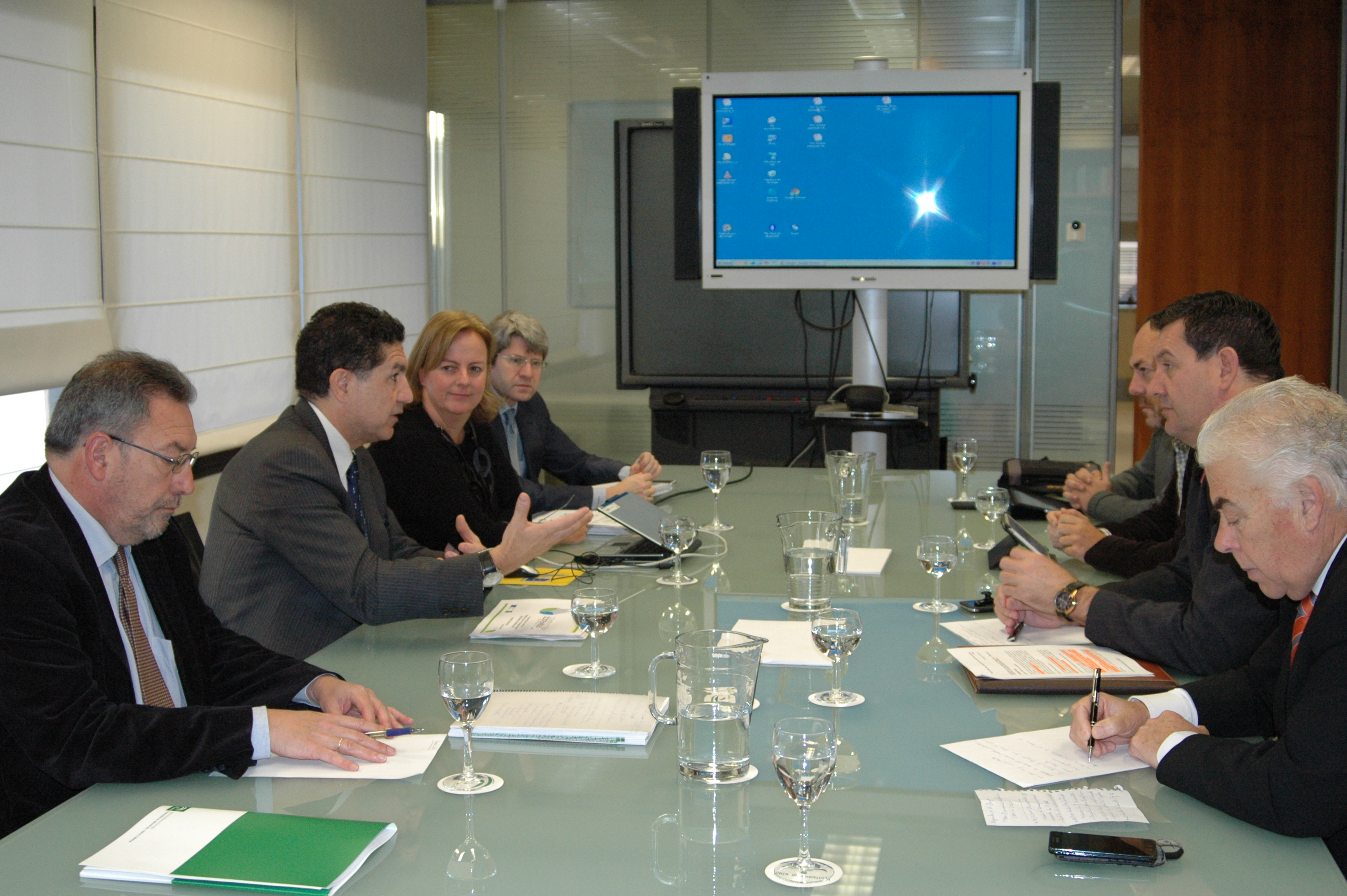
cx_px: 674
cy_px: 448
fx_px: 1570
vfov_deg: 31.8
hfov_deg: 46.4
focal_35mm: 42
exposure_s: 1/125
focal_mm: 28
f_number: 4
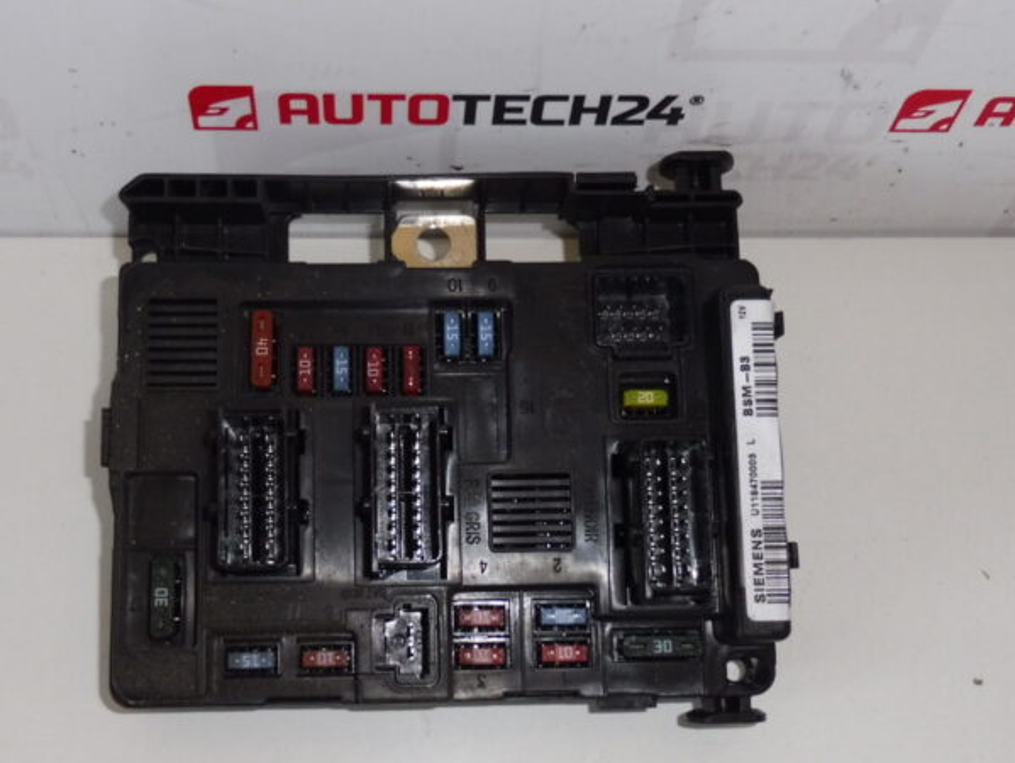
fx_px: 1203
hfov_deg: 45.6
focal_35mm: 41
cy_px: 427
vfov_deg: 35.1
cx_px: 434
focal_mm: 4.3
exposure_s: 1/60
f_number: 3.3
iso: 200
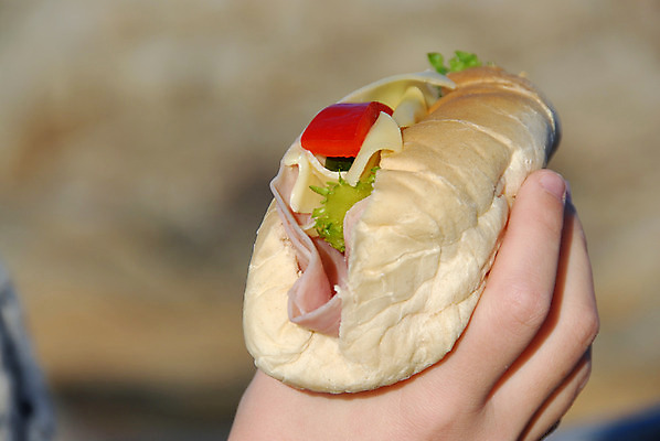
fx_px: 4679
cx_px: 330
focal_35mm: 255
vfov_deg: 5.4
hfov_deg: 8.1
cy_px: 220
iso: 100
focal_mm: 170
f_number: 9
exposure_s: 1/320
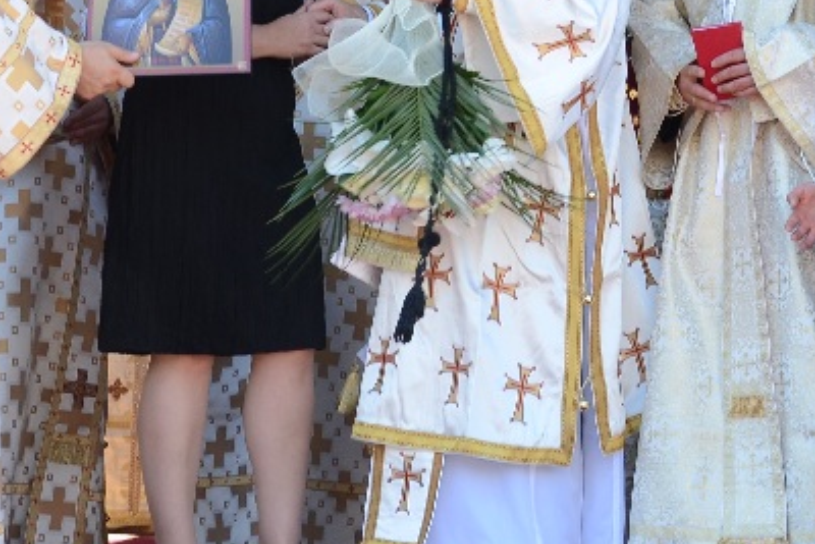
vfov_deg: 14.1
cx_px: 568
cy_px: -86
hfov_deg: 21.4
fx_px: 2140
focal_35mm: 94
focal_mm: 21
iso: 200
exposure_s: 1/100
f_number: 6.3
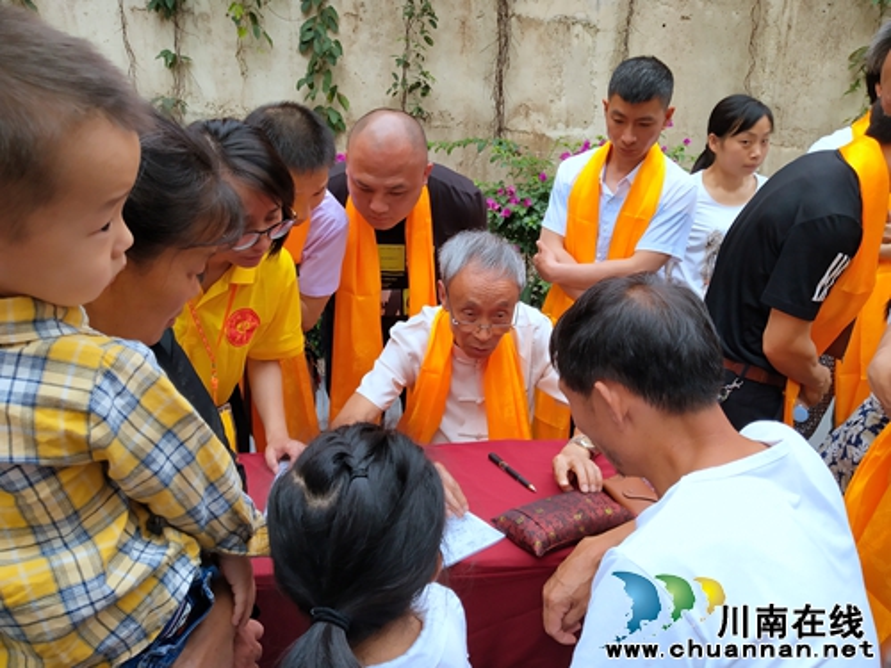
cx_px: 446
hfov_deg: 60.0
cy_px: 334
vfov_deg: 46.8
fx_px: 772
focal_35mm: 30
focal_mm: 3.95
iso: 111
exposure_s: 1/265
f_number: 1.8
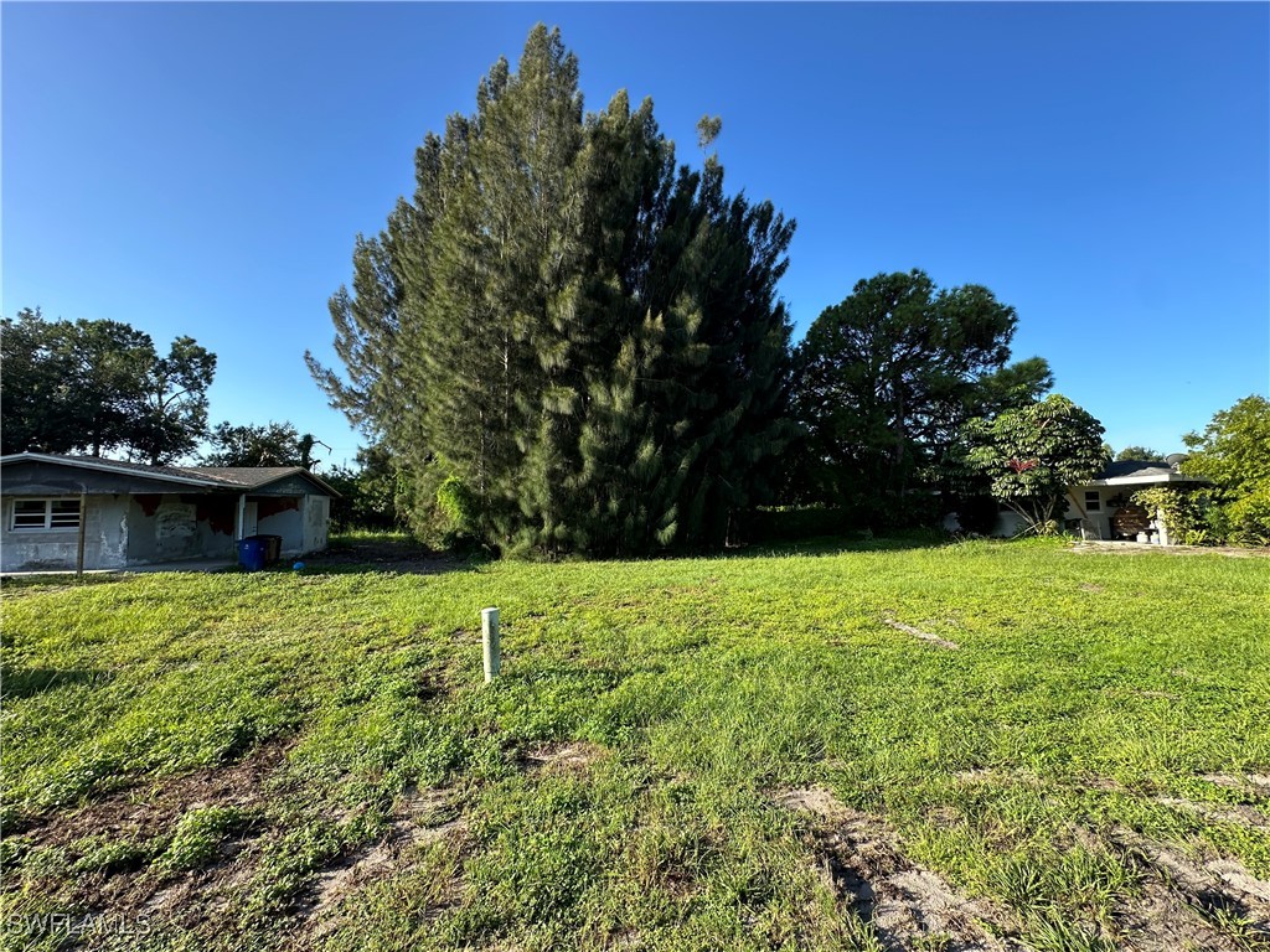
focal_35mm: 14
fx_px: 514
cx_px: 635
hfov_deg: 102.1
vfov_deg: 85.7
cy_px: 476
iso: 40
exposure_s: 1/375
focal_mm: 2.22
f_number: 2.2
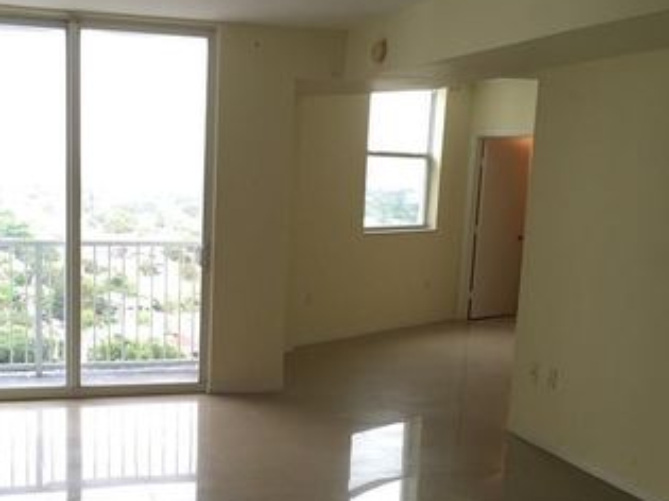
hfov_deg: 40.7
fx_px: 889
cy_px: 334
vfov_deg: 31.3
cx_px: 217
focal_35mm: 46
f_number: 2.2
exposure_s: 1/120
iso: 50
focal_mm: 4.15
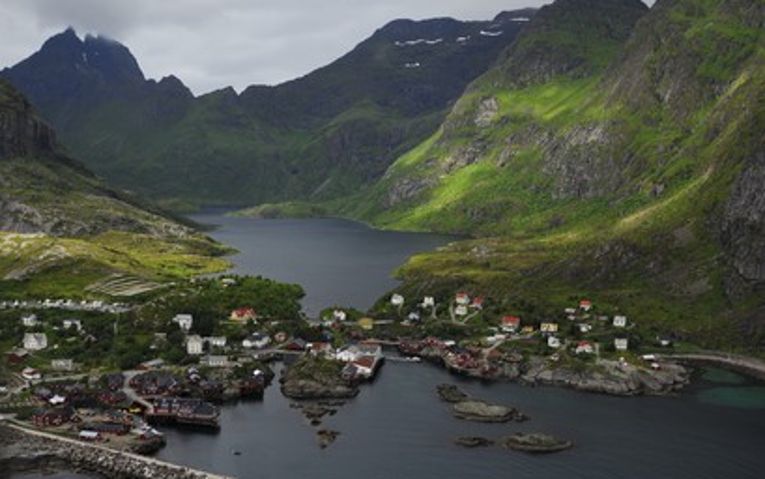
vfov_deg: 29.2
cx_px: 373
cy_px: 256
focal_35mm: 44
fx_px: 918
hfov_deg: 45.2
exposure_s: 1/2000
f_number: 3.2
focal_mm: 28
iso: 100
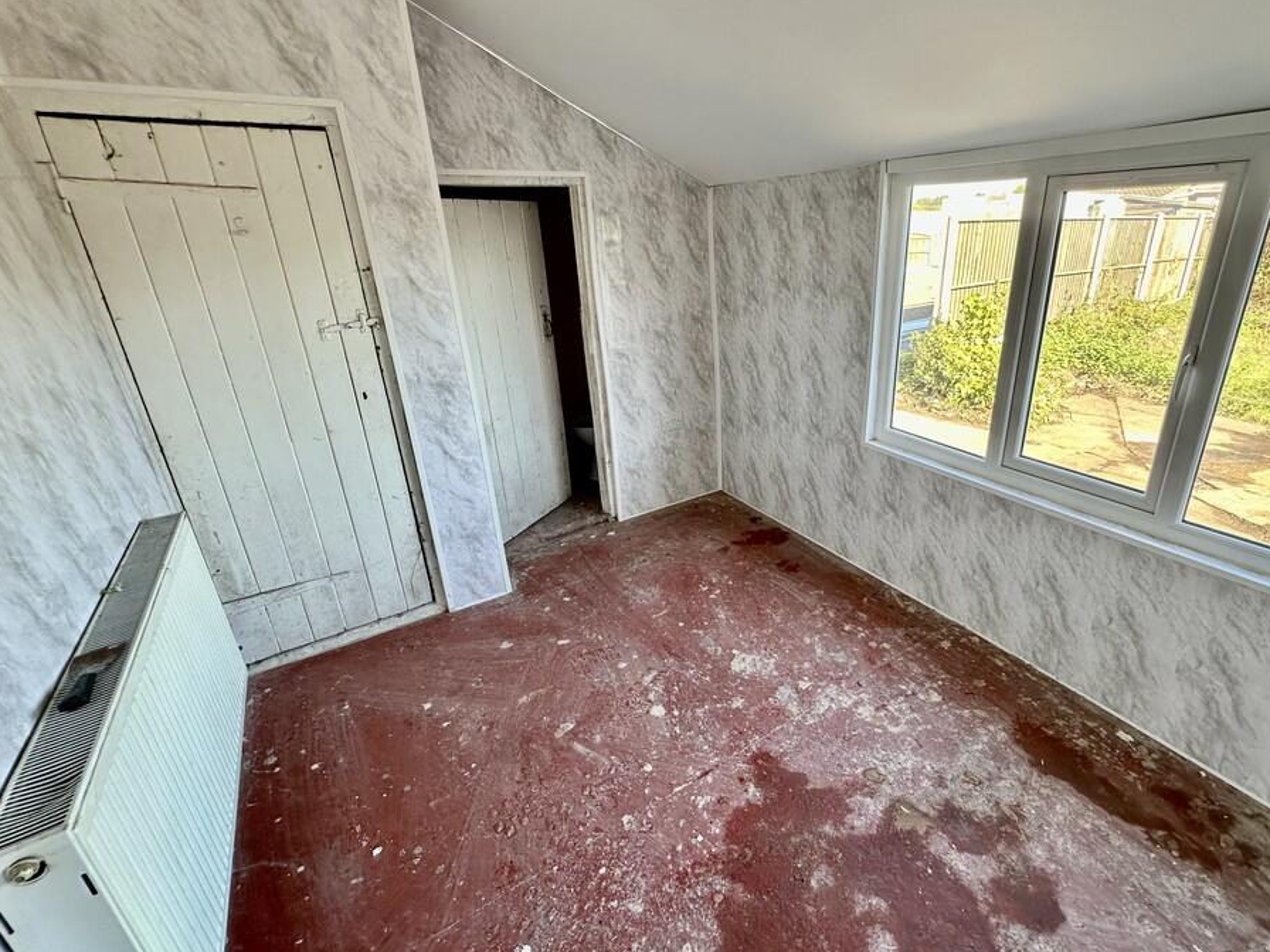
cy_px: 445
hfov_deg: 93.9
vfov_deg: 78.0
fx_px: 587
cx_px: 721
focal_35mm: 16
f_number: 2.2
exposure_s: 1/99
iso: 100
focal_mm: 2.22
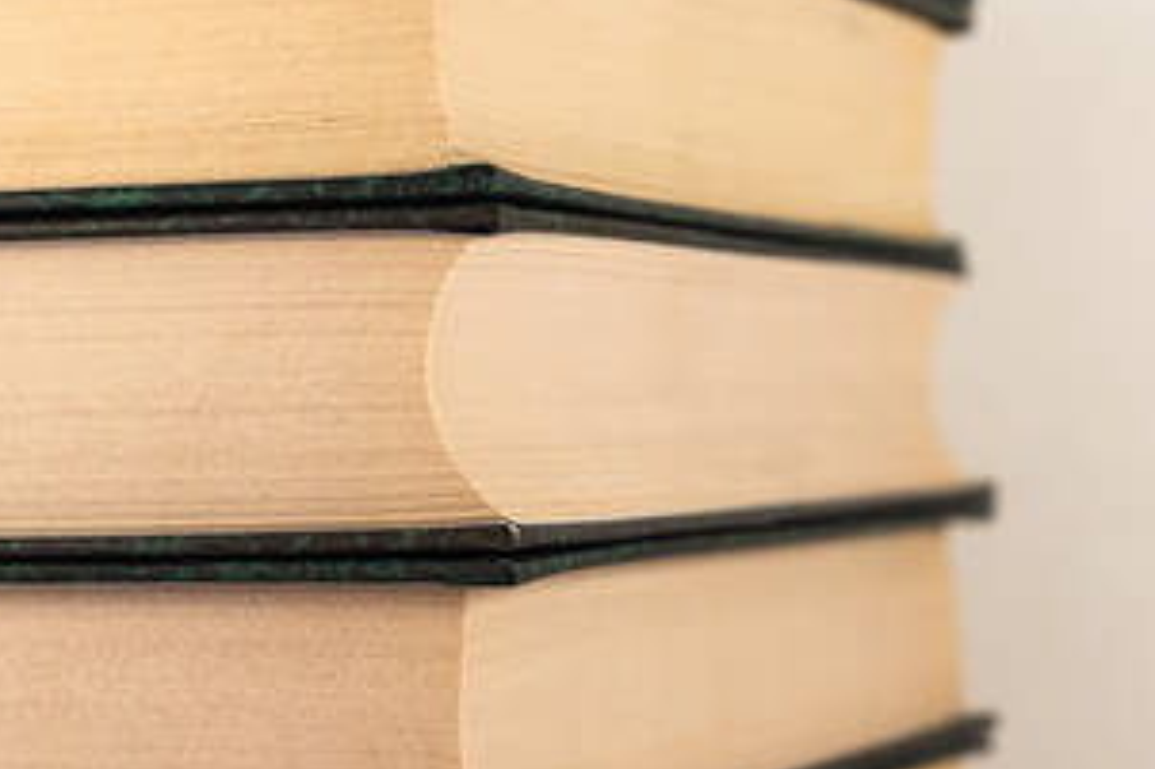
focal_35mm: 134
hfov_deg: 15.3
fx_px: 4297
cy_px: 375
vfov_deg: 10.2
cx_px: 432
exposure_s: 1/13
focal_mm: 60
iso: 100
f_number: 8
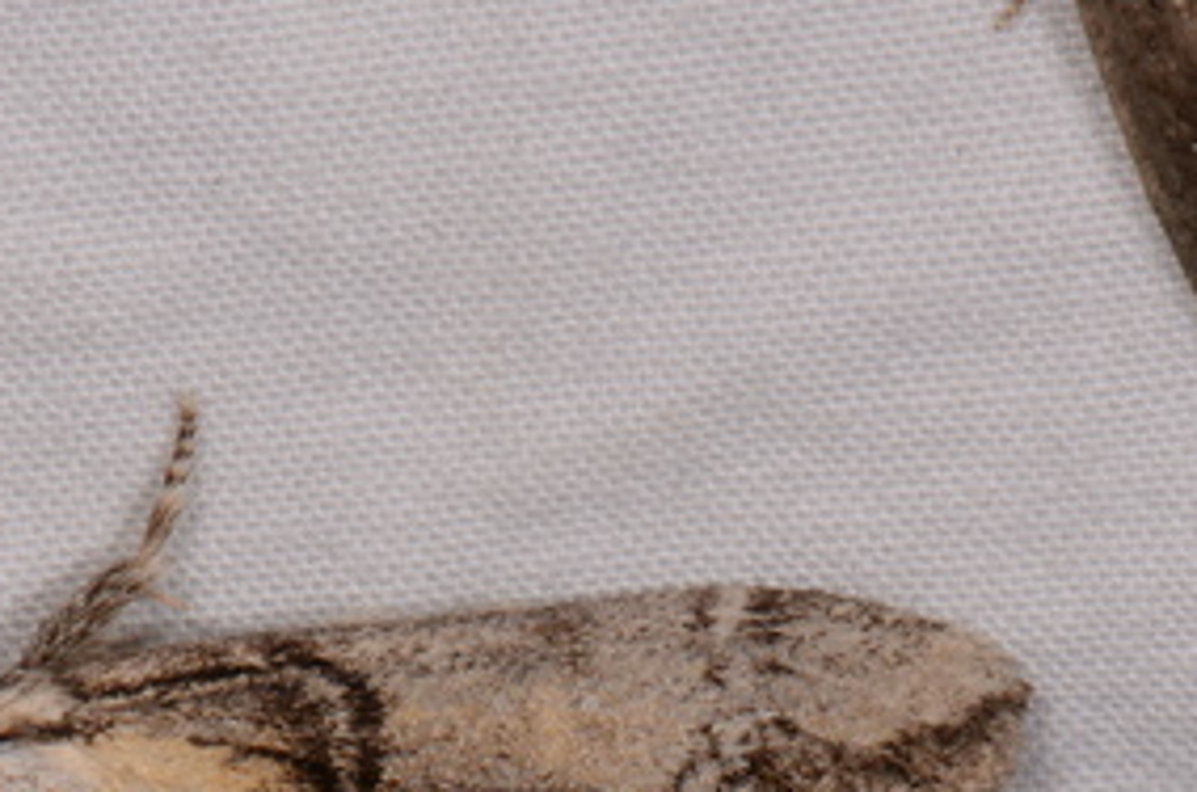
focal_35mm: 355
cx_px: 527
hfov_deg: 5.8
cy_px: 973
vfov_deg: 3.8
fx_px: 11790
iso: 100
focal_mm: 85
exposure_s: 1/60
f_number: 25
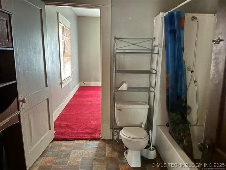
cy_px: 85
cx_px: 113
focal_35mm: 24
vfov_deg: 56.8
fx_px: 157
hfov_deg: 71.6
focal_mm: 6.86
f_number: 1.78
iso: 2500
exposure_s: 1/9
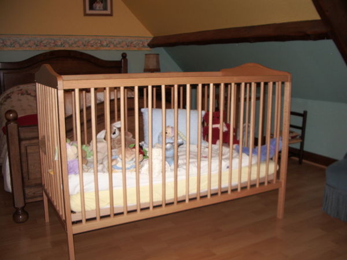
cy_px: 130
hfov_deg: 52.6
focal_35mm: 35
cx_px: 174
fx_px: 351
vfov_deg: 40.7
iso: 100
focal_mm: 5.8
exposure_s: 1/40
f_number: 2.6
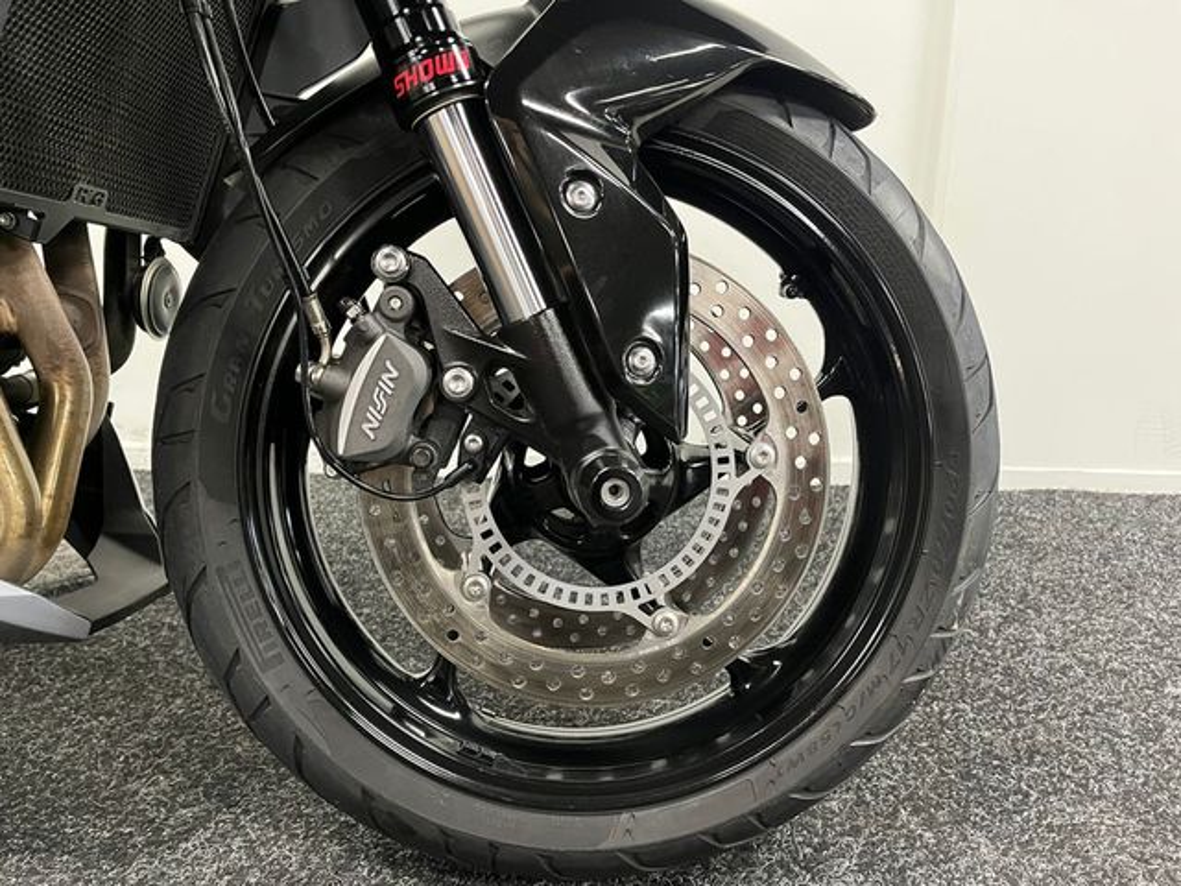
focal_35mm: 26
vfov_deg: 53.1
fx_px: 887
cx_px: 590
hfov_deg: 67.3
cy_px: 443
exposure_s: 1/33
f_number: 1.6
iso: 500
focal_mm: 5.1
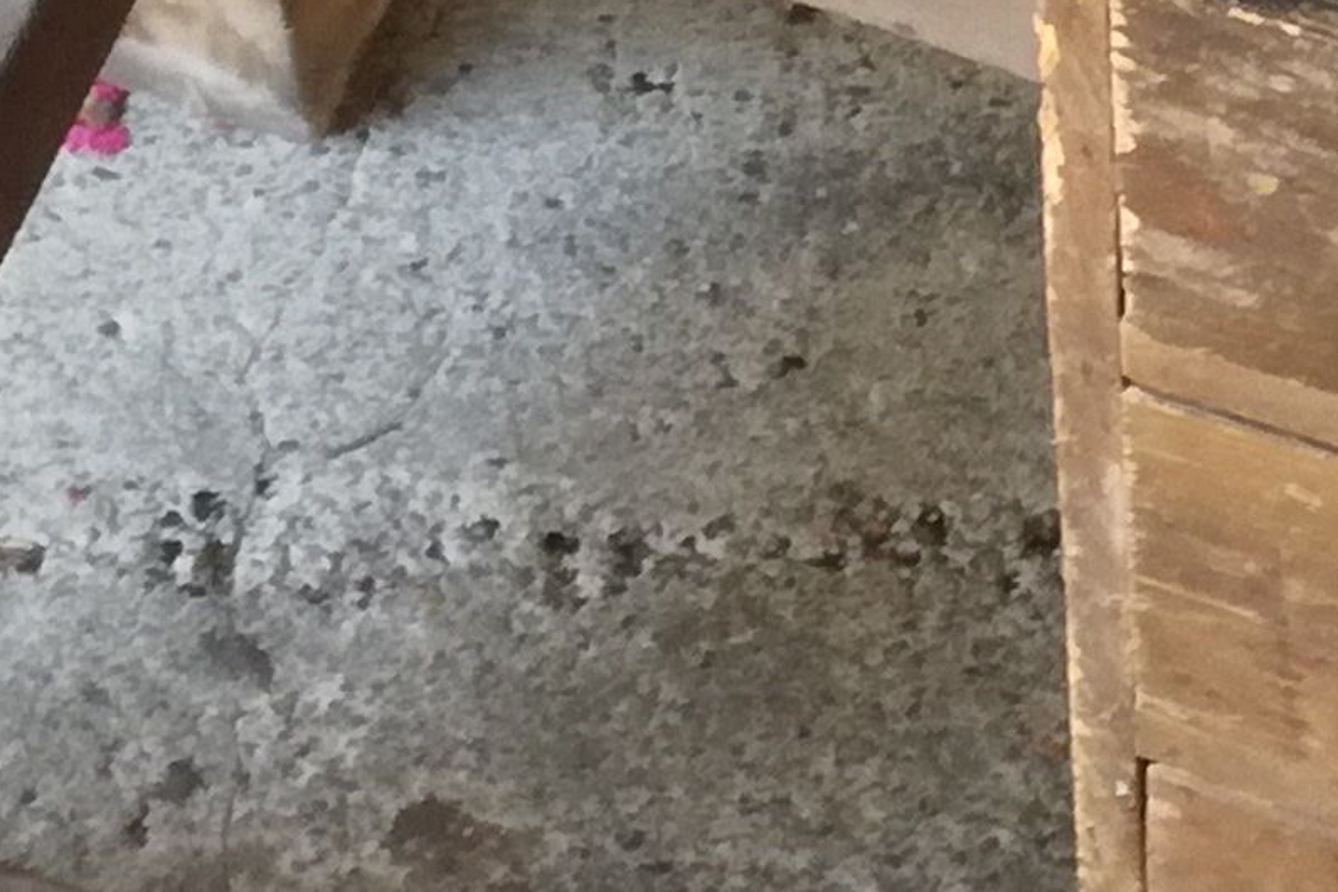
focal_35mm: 147
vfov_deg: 9.1
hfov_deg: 13.8
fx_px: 5463
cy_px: -387
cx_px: 1188
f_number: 2
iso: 100
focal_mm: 3.79
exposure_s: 1/40
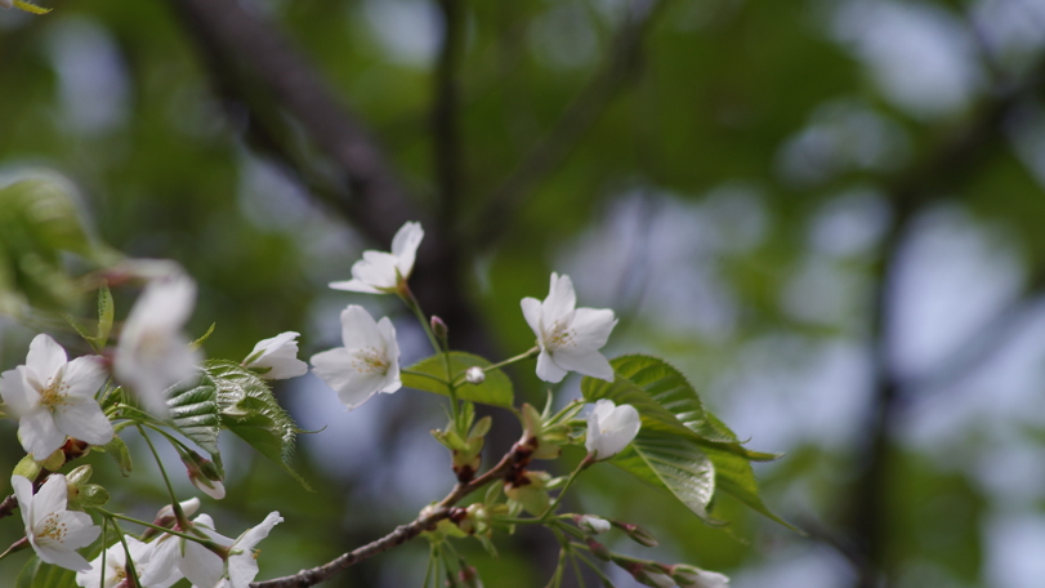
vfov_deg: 2.6
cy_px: 422
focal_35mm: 475
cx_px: 390
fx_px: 13161
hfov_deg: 4.5
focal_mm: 240
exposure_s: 1/500
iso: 200
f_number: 6.3
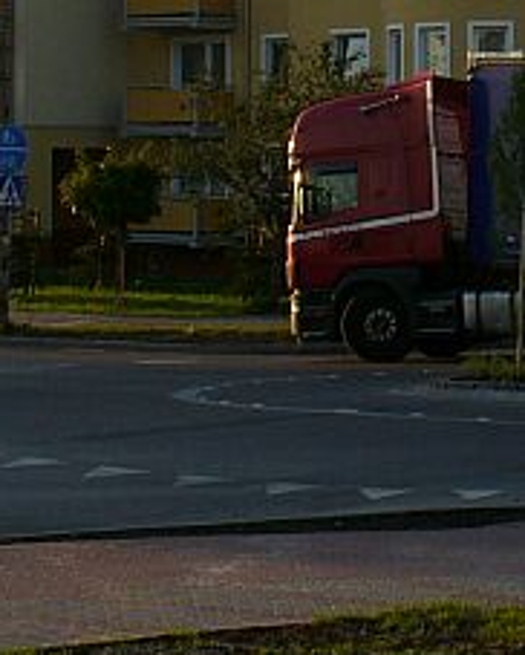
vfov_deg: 14.9
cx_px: 635
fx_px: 2463
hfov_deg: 11.9
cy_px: 35
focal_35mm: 127
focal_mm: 6.1
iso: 80
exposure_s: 1/500
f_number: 2.8
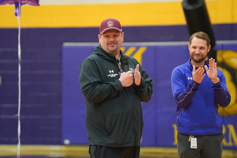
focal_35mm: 198
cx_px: 118
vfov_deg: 6.9
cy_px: 79
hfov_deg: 10.4
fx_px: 1304
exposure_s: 1/200
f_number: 4
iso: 6400
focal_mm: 198
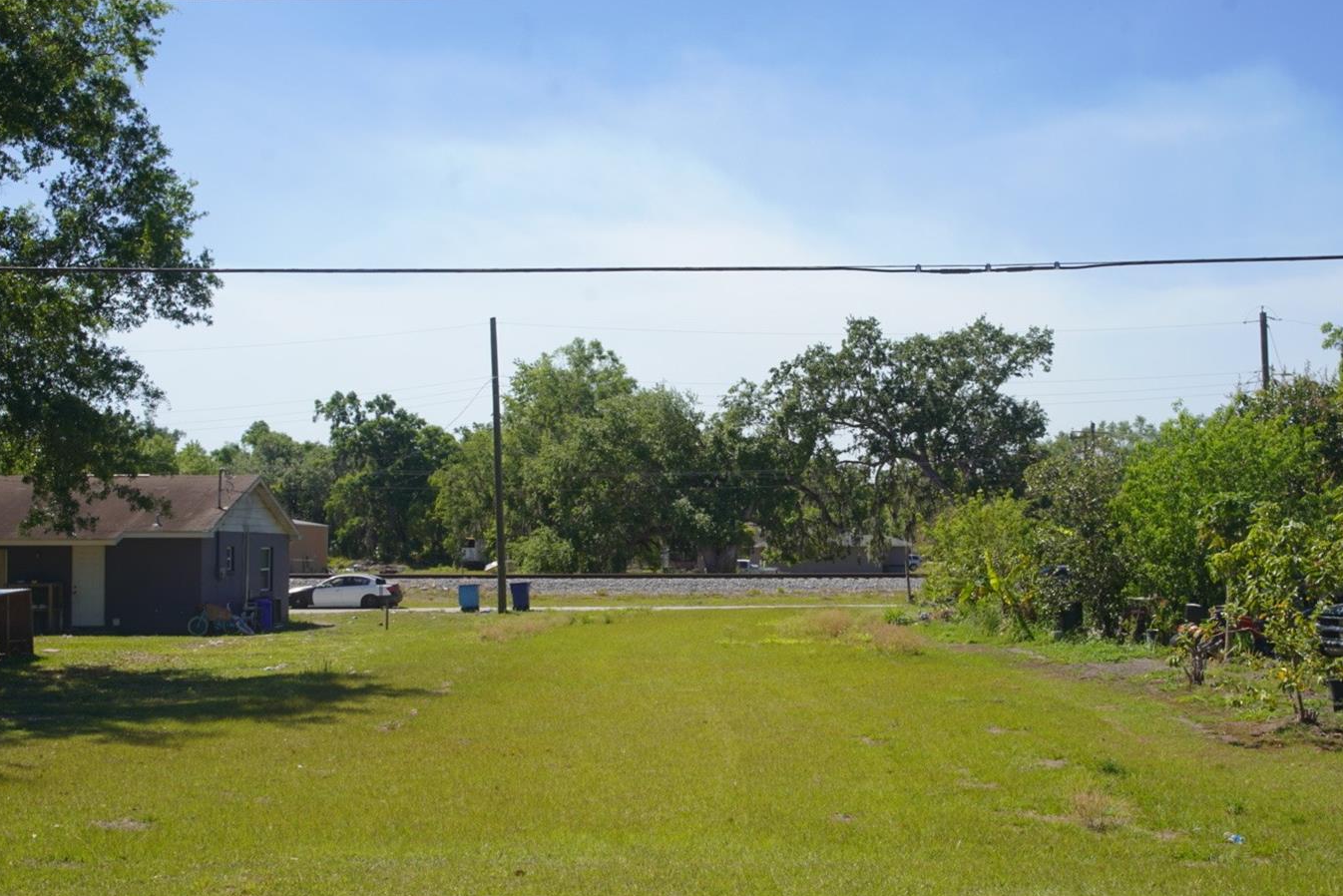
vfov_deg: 30.5
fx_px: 1642
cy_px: 482
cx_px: 729
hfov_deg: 44.4
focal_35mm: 44
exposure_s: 1/250
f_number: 9
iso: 125
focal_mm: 37
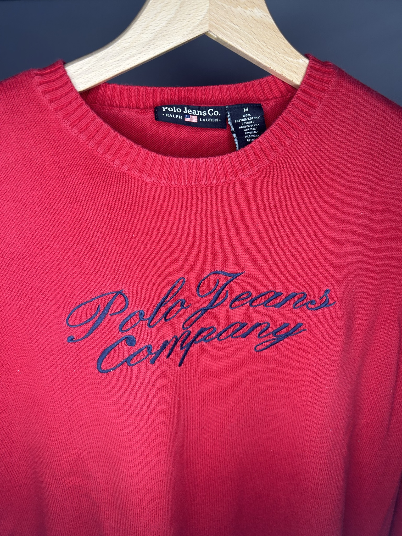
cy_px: 268
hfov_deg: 53.1
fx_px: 403
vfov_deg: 67.3
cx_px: 201
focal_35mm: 26
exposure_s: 1/50
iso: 80
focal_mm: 5.7
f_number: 1.5
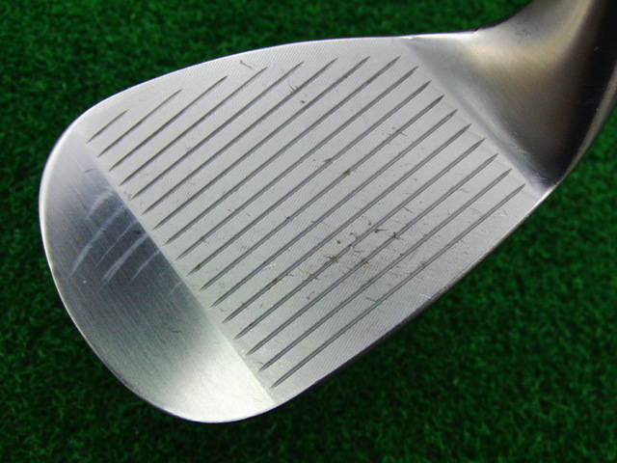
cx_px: 308
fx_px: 659
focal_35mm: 37
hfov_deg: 50.1
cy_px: 232
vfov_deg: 38.7
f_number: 3.6
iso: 400
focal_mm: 6.42
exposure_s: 1/80
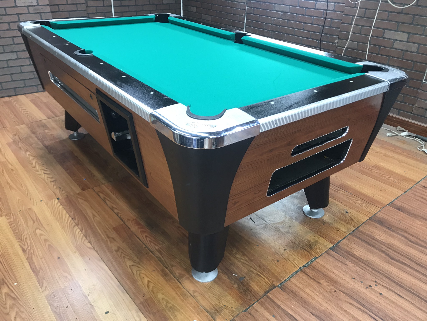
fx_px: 345
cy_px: 160
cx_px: 214
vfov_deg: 49.7
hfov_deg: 63.4
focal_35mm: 28
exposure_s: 1/24
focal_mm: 3.99
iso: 40
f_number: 1.8
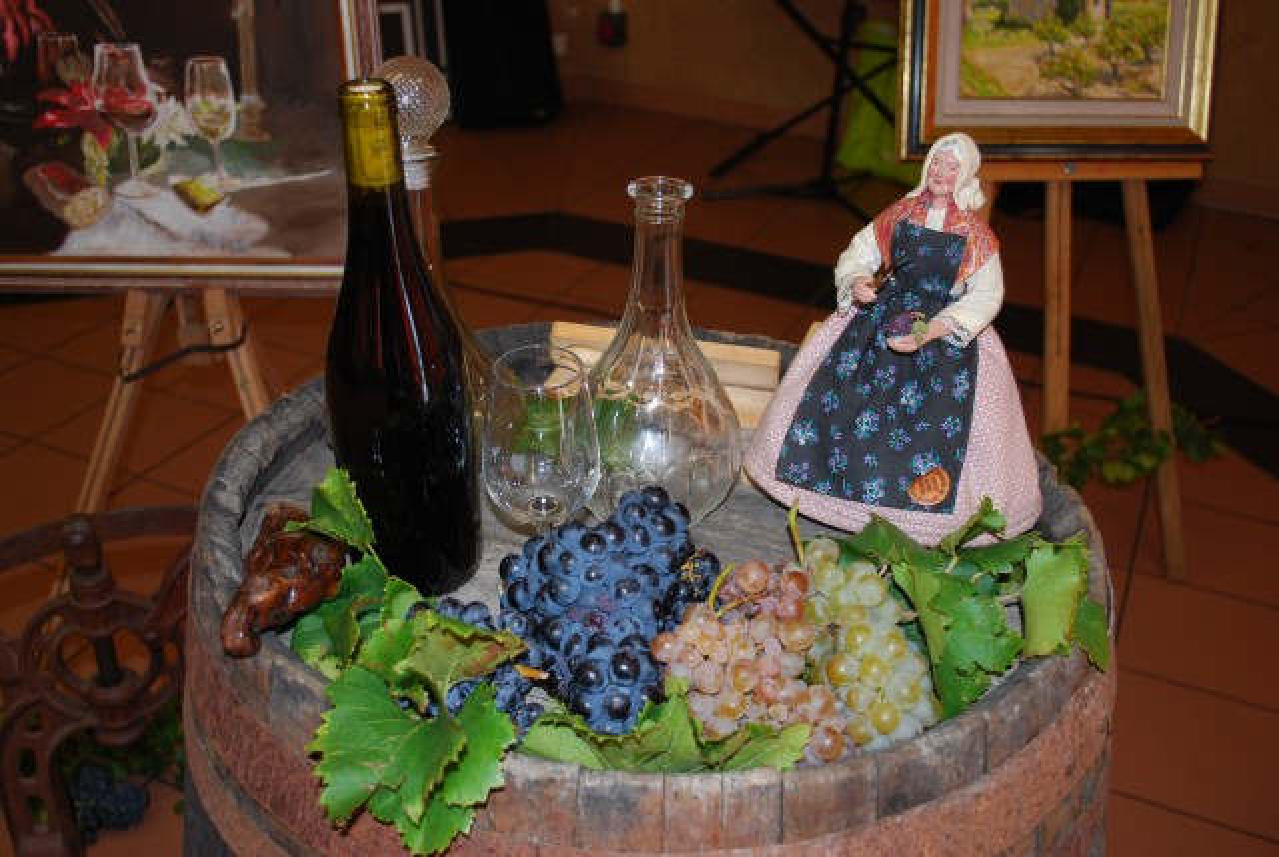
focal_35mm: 36
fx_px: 1281
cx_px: 640
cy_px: 428
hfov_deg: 53.1
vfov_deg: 37.0
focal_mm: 24
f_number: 4.2
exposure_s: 1/60
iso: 200
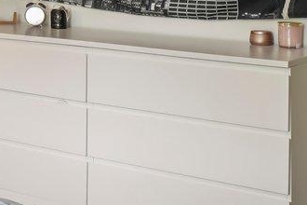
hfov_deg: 18.8
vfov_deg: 14.2
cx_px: -177
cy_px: -48
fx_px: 793
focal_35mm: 93
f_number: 7.1
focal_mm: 10
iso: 100
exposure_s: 1/8
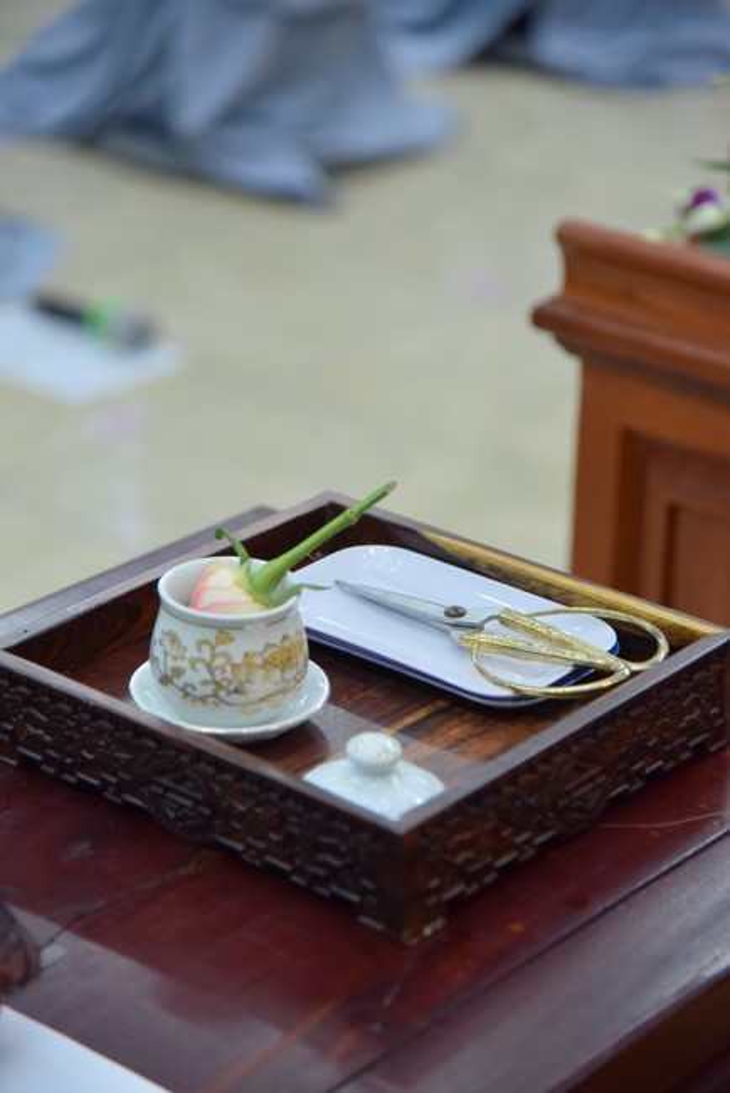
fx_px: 3190
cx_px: 365
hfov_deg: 13.1
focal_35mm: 105
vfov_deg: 19.4
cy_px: 546
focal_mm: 105
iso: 1250
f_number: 4
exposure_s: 1/125
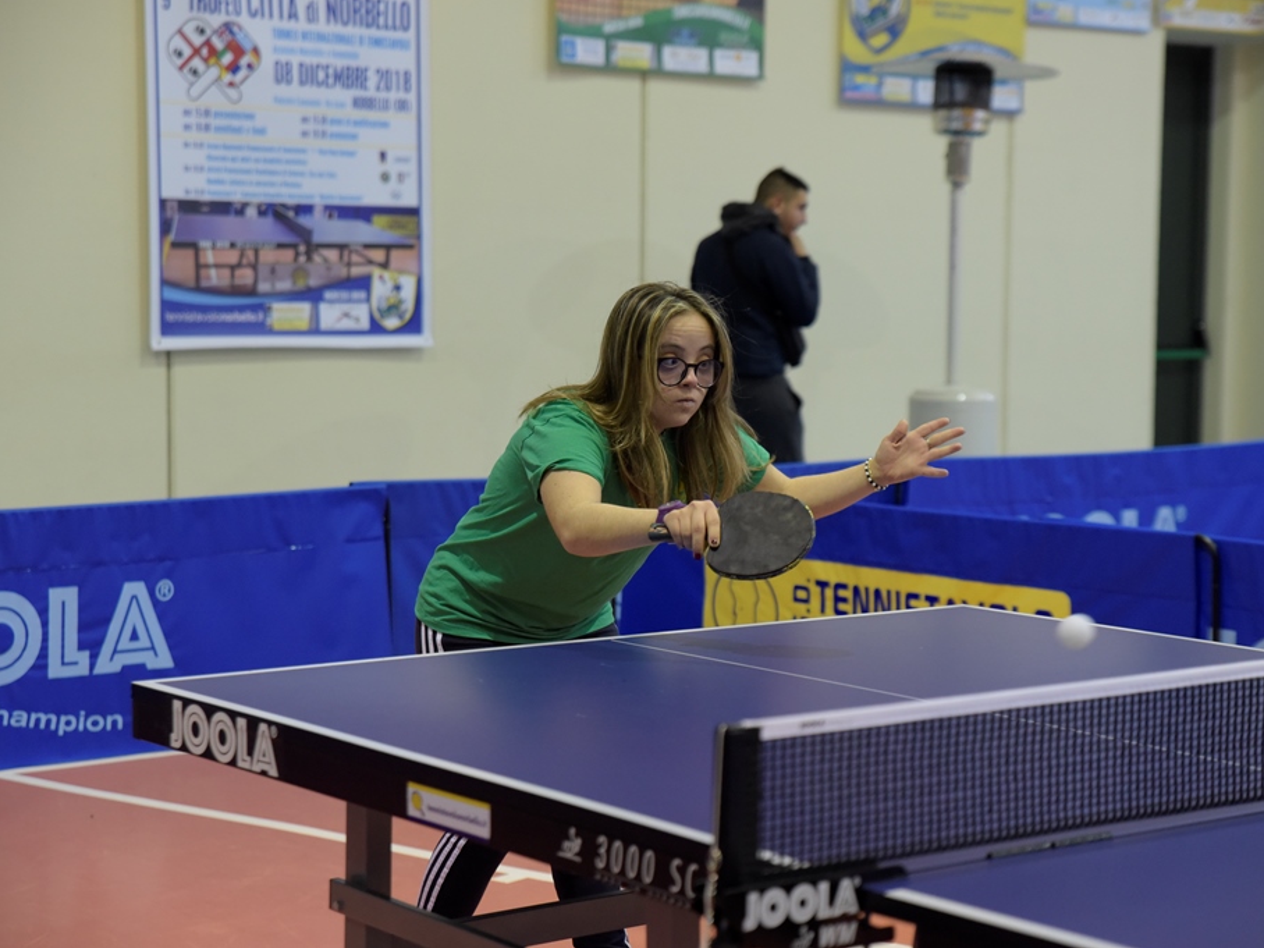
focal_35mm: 76
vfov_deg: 19.4
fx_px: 2775
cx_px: 663
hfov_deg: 25.7
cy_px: 473
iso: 3200
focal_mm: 70
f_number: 4
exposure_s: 1/160
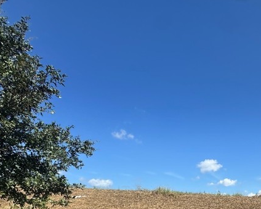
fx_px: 255
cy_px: 214
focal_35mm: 33
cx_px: 230
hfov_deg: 49.0
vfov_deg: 38.9
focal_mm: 2.22
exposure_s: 1/2584
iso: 40
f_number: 2.2
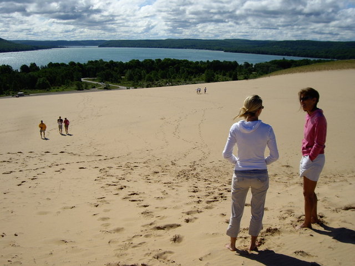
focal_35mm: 38
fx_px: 390
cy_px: 133
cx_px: 178
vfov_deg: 37.7
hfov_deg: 49.0
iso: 50
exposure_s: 1/800
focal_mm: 6.2
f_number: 4.3
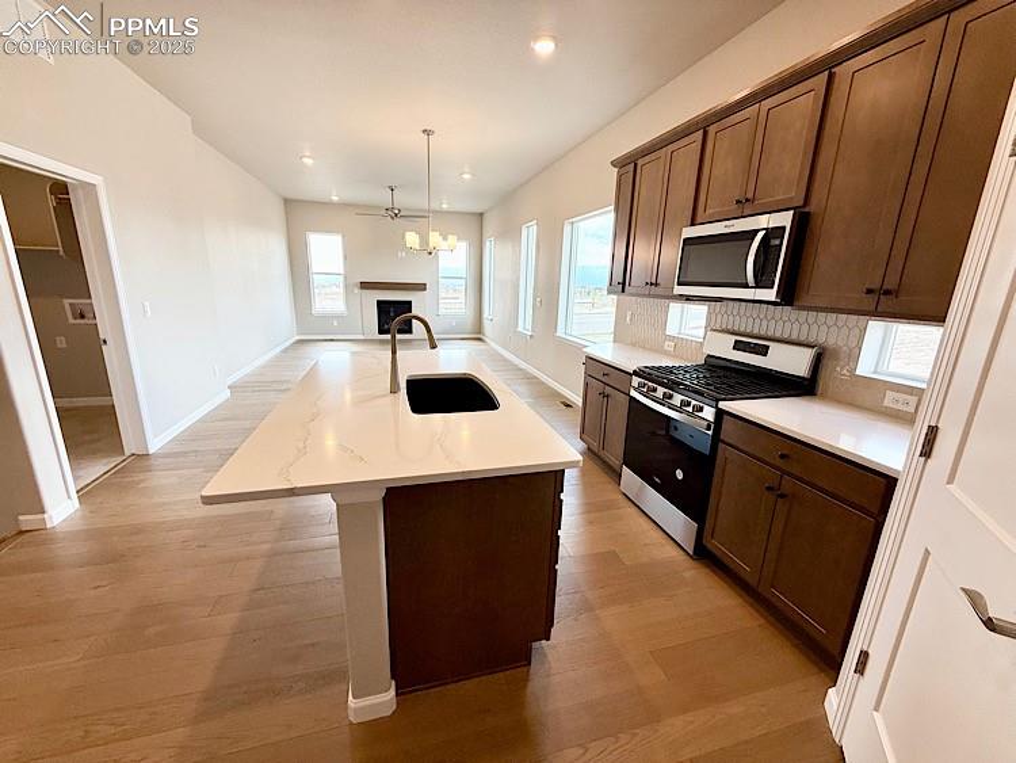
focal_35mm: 14
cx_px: 508
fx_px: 411
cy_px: 382
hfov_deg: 102.0
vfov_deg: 85.7
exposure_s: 1/120
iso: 64
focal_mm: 2.22
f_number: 2.2
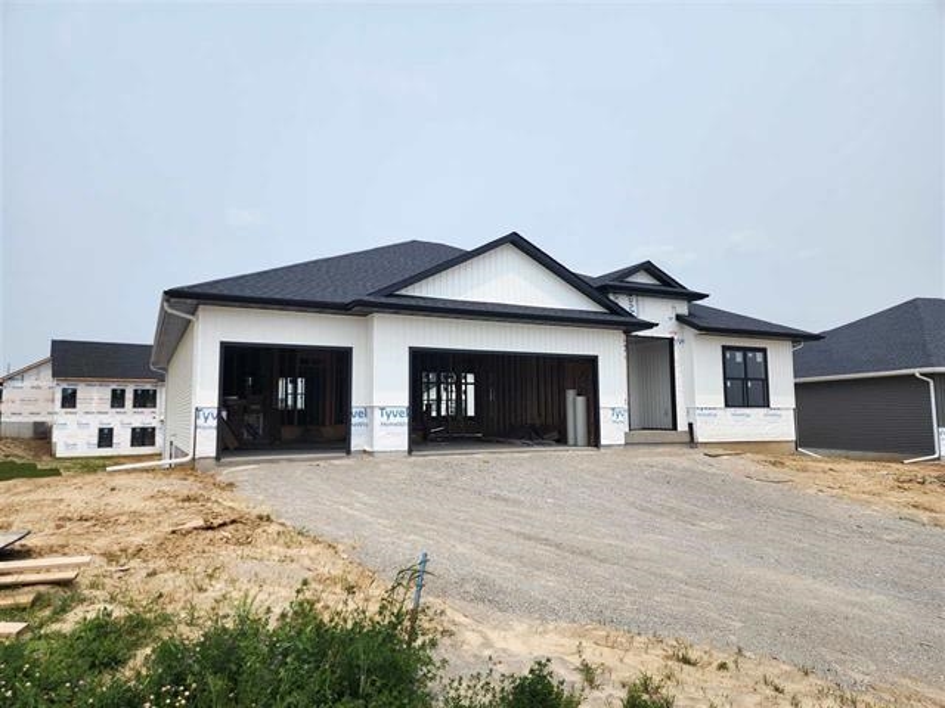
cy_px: 354
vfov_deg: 58.9
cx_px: 472
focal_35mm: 23
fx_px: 628
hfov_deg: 73.9
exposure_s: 1/1962
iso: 12
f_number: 1.8
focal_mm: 6.4
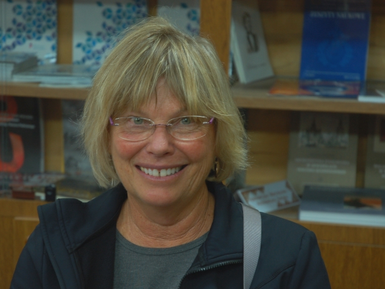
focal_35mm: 102
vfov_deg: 14.5
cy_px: 144
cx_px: 192
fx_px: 1135
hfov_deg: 19.3
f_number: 4.5
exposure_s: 1/15
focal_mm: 62
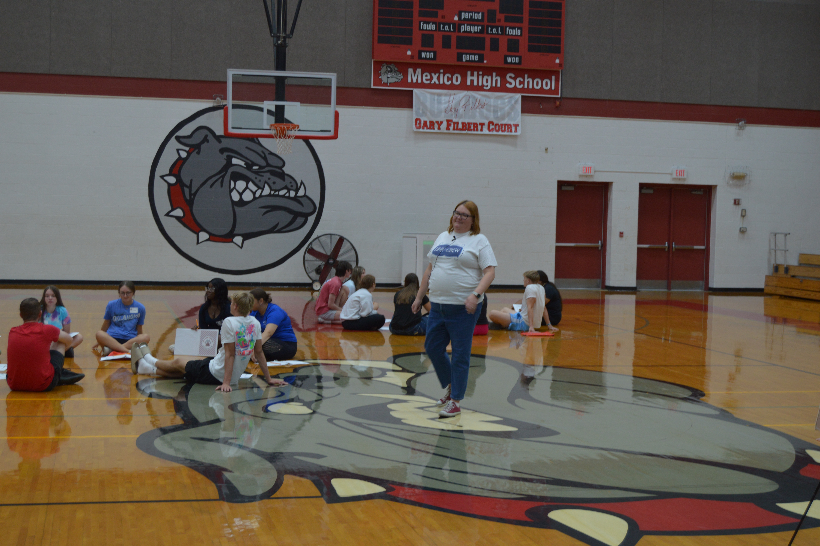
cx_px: 410
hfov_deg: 35.1
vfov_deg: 23.7
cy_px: 273
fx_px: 1297
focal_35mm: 57
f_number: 4.8
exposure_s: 1/60
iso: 500
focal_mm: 38
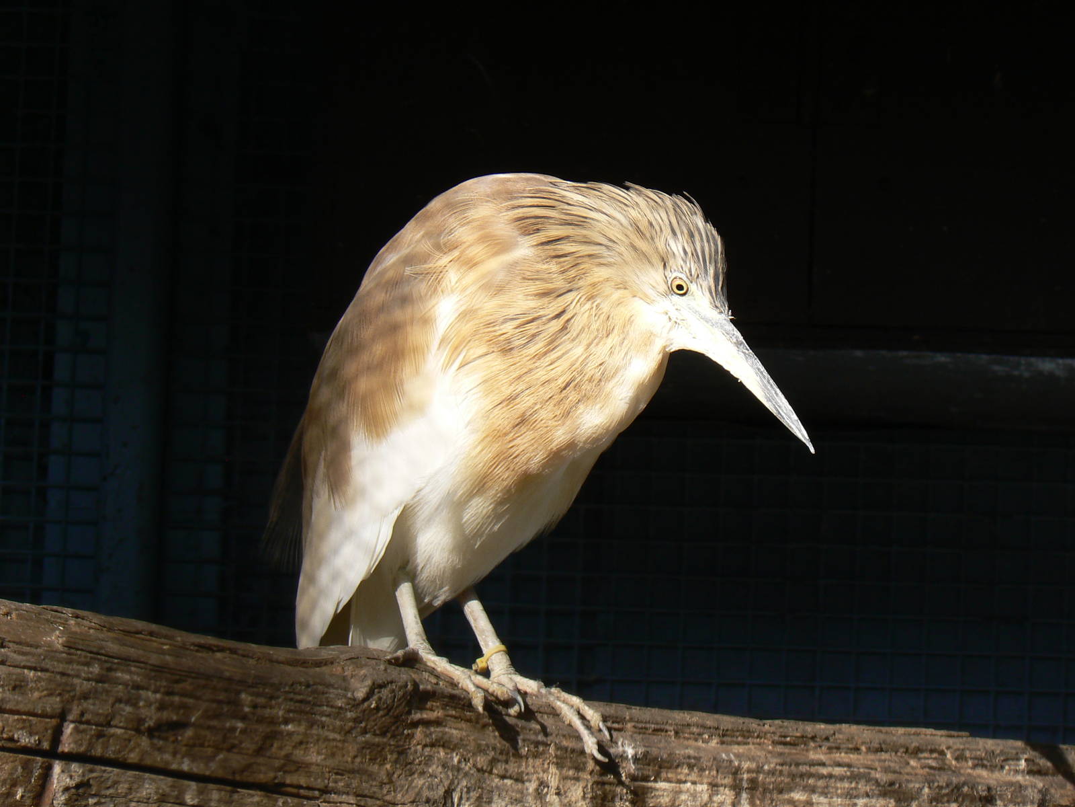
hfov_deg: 8.4
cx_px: 538
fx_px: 7360
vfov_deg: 6.3
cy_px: 404
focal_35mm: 237
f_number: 5
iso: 80
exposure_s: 1/100
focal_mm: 39.5
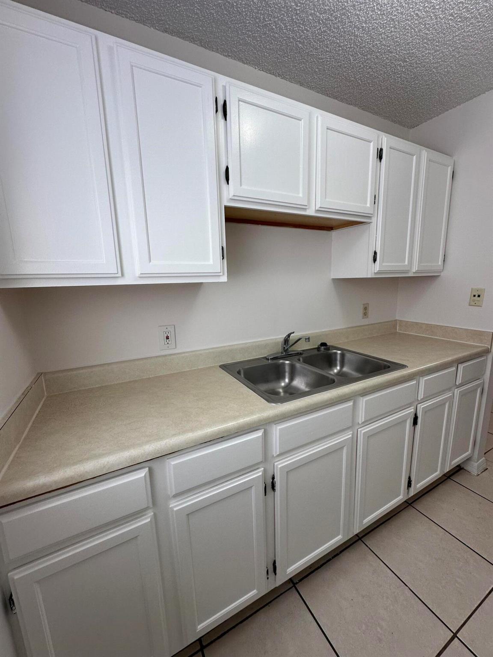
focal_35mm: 14
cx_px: 246
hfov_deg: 85.7
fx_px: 266
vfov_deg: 102.1
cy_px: 328
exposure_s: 1/120
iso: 100
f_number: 2.2
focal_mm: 2.22
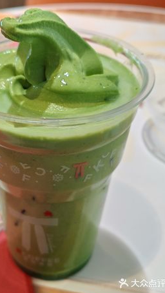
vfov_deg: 42.9
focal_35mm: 48
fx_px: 373
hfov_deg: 24.9
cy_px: 147
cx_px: 63
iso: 125
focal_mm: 5.52
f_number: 1.95
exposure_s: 1/100
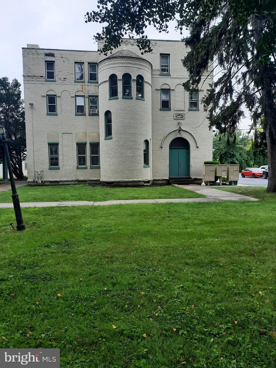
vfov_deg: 69.4
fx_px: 266
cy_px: 184
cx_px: 138
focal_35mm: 25
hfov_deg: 54.9
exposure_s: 1/188
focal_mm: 4.6
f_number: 2
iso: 32
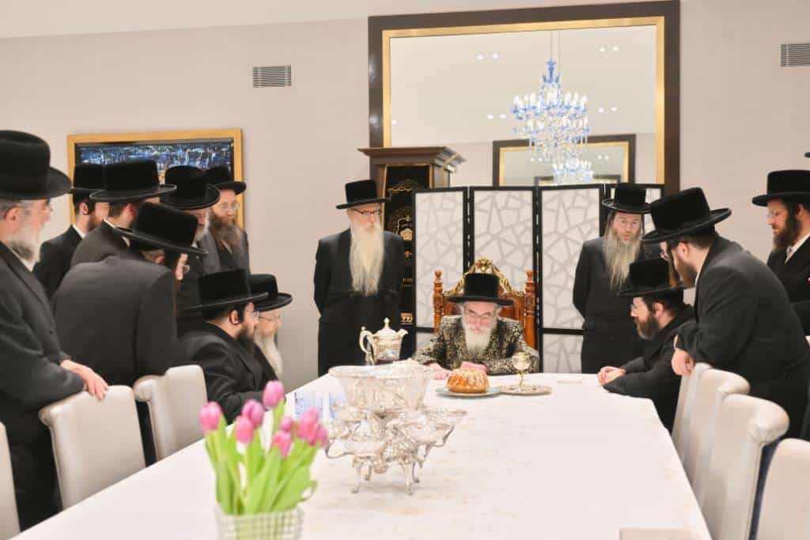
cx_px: 405
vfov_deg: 31.9
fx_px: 945
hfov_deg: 46.4
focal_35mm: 42
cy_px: 270
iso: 800
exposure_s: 1/200
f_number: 4
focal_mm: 42
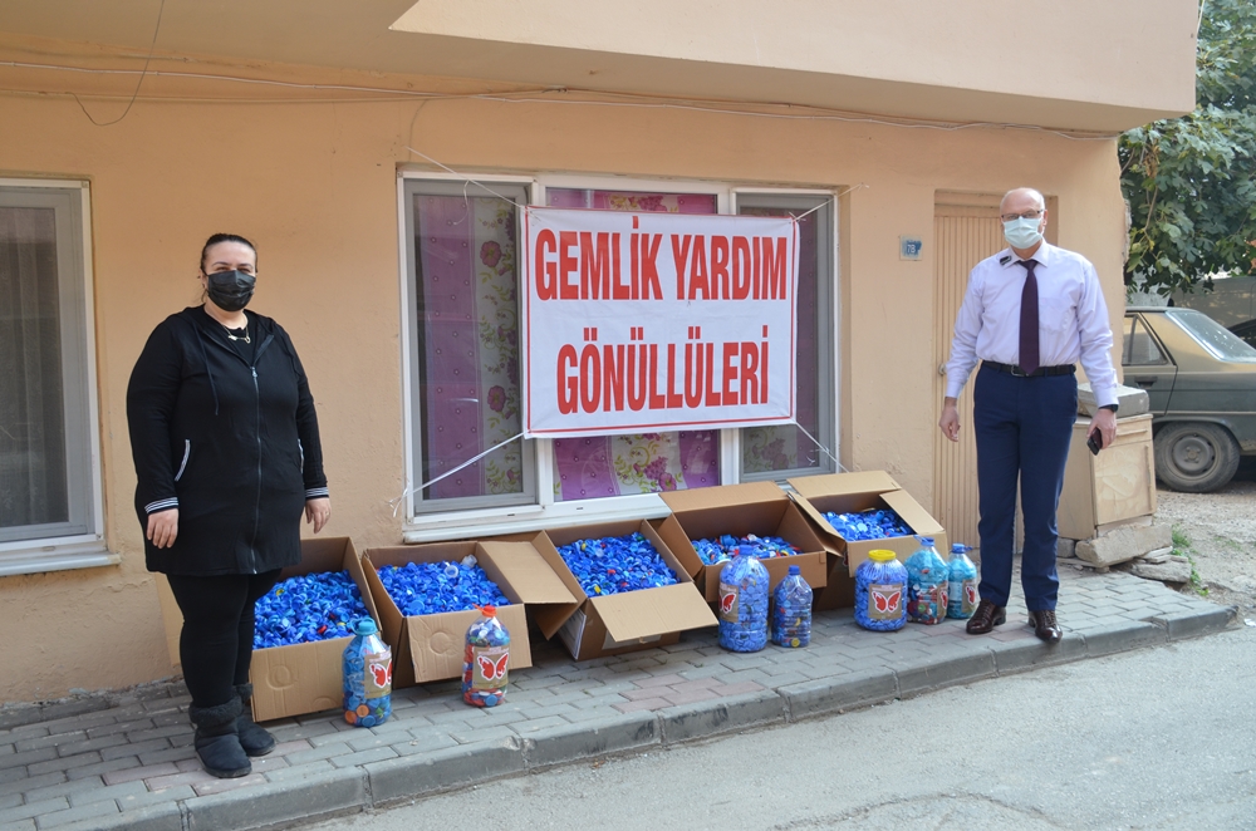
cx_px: 628
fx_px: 1253
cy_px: 416
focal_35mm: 36
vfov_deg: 36.7
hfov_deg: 53.2
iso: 280
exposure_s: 1/125
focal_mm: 24
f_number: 5.6
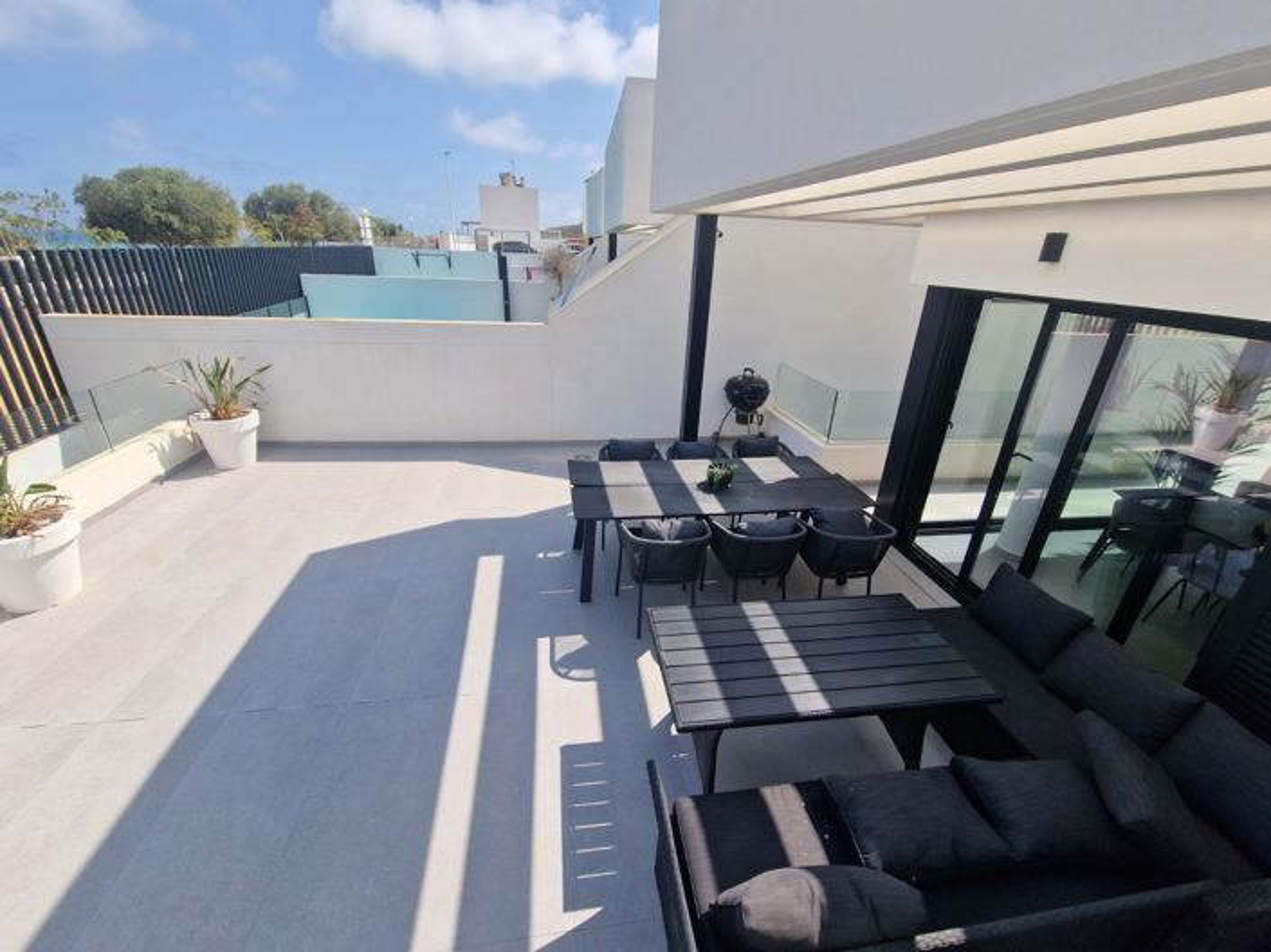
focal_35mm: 13
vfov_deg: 89.9
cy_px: 476
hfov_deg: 106.2
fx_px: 477
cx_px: 636
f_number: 2.2
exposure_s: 1/2056
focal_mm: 2.2
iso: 50
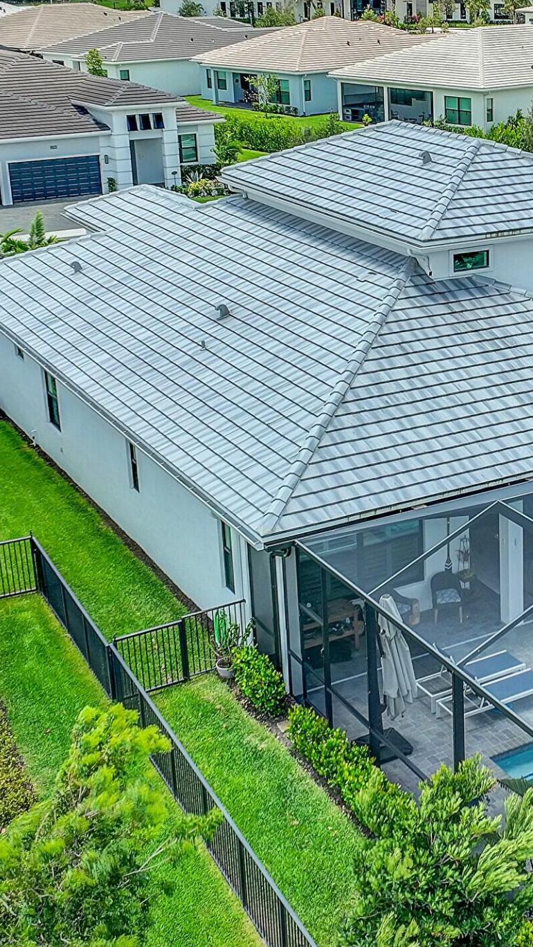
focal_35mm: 55
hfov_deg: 21.0
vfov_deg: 37.7
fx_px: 1382
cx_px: 557
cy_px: 390
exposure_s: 1/2000
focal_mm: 12.3
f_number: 2.8
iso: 150
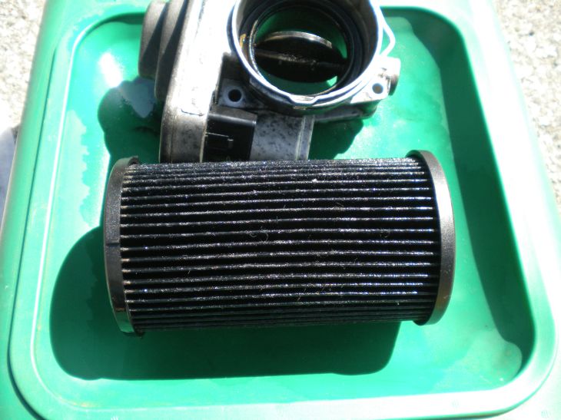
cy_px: 210
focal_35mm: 35
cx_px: 280
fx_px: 567
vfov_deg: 40.7
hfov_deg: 52.6
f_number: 3.1
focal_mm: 6.3
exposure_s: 1/502
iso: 144
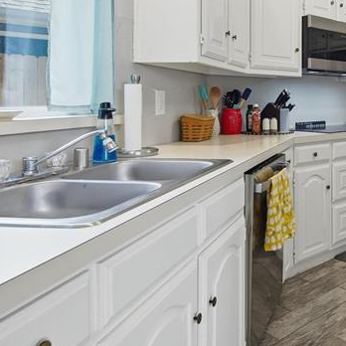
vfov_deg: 46.0
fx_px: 396
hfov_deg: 41.7
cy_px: 98
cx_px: 338
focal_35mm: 35
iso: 100
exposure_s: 1/50
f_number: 9
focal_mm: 14
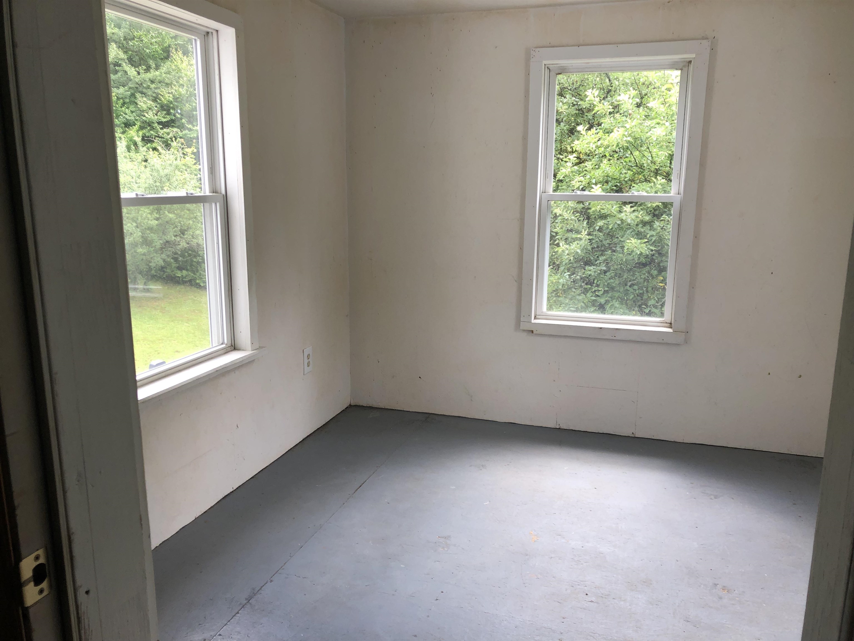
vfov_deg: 49.7
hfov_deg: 63.4
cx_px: 427
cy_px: 320
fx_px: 691
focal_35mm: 28
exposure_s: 1/120
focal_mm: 4
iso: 32
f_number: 1.8
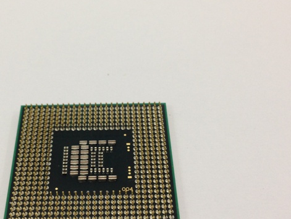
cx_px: 104
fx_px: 471
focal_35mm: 56
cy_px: 148
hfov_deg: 34.1
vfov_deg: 26.0
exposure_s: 1/25
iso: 50
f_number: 2.4
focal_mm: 4.12
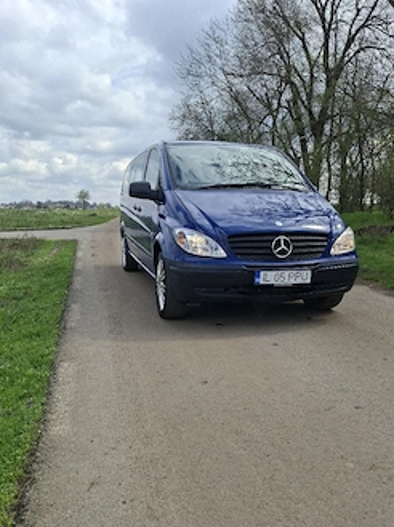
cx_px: 210
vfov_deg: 63.3
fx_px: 426
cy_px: 293
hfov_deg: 49.6
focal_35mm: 28
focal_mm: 5.54
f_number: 1.8
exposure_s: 1/2000
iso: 50
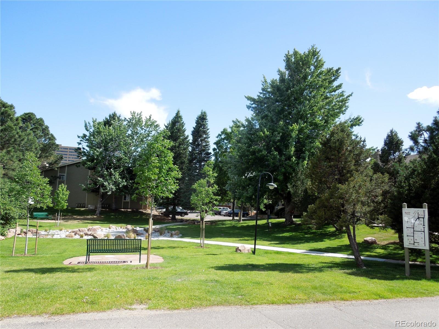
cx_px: 220
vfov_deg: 54.9
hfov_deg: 69.4
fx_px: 317
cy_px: 164
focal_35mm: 25
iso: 100
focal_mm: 4.5
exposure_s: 1/640
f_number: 3.3
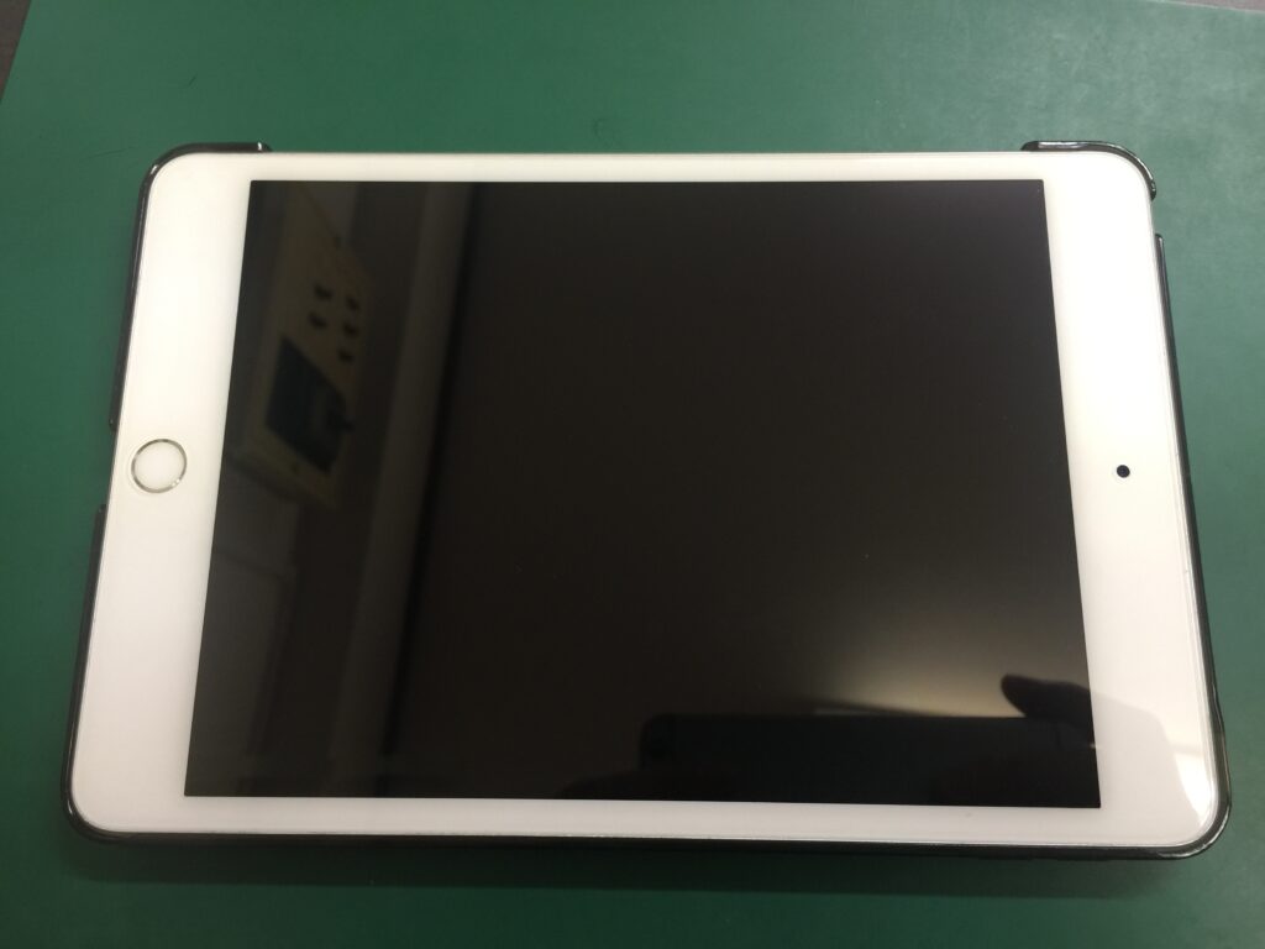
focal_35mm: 29
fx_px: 1060
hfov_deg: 61.7
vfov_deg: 48.2
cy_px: 474
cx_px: 632
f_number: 2.2
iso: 32
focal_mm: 4.15
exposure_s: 1/15
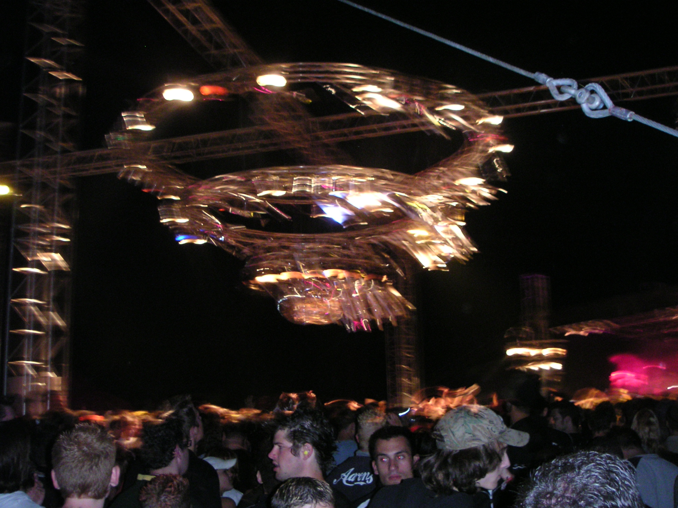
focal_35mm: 38
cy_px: 254
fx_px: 744
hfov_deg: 49.0
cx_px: 339
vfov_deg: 37.7
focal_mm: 6
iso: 200
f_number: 2.8
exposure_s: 1/3
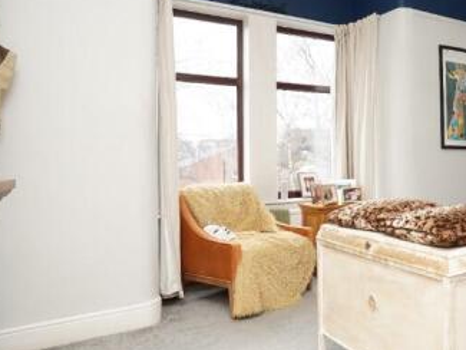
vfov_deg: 45.4
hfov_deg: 51.9
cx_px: 414
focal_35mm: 31
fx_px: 417
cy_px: 154
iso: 800
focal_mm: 16
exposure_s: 1/10
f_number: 8
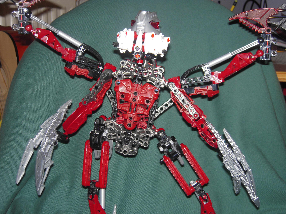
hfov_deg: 38.2
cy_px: 107
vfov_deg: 29.1
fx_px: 413
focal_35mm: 50
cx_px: 143
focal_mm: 8.9
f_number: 3.5
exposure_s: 1/30
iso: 100
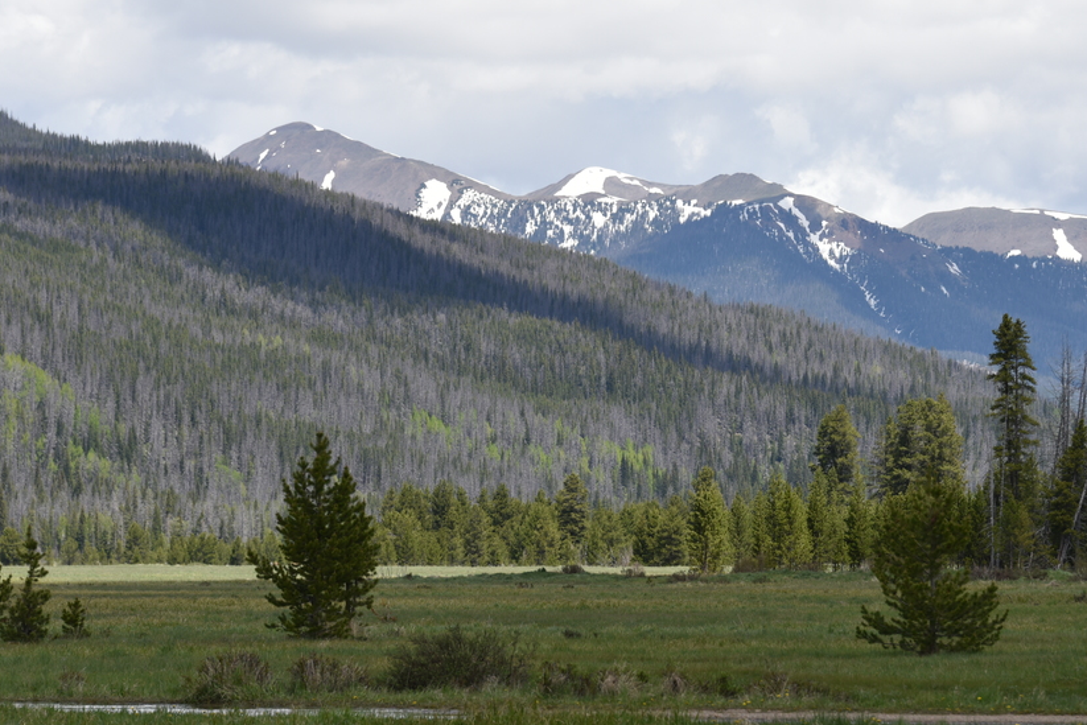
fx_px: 6342
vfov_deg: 6.5
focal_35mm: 210
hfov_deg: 9.8
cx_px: 670
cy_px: 399
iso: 100
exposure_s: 1/320
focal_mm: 135
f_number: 8
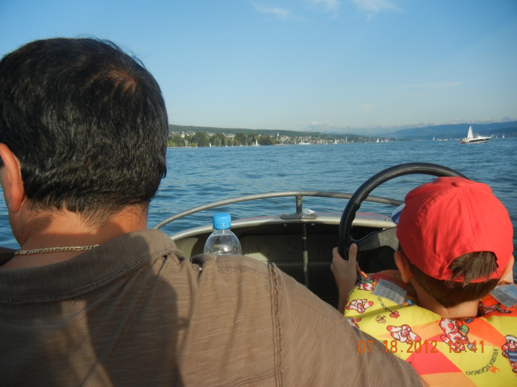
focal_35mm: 30
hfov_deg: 60.0
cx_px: 258
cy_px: 194
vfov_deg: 46.8
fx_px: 448
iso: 160
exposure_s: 1/281
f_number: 7
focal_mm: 5.4
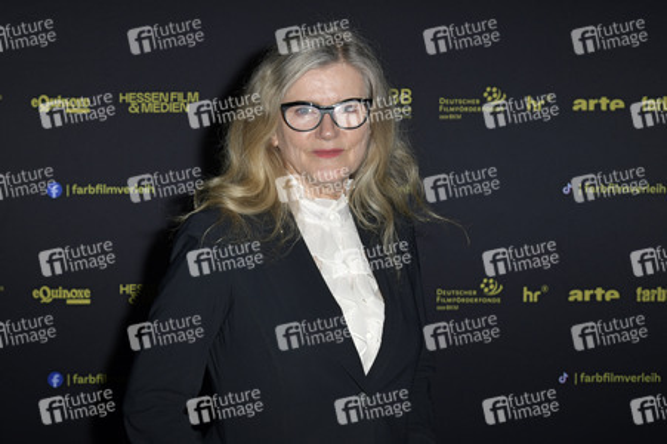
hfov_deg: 44.5
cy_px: 222
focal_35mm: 44
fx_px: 815
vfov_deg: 30.5
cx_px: 334
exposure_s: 1/250
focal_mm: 44
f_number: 6.3
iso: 250
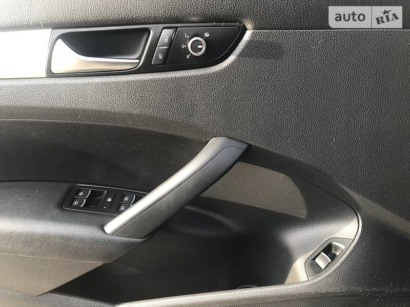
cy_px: 154
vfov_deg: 49.7
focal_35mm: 28
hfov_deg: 63.4
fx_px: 332
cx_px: 205
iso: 20
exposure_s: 1/50
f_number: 1.8
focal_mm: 4
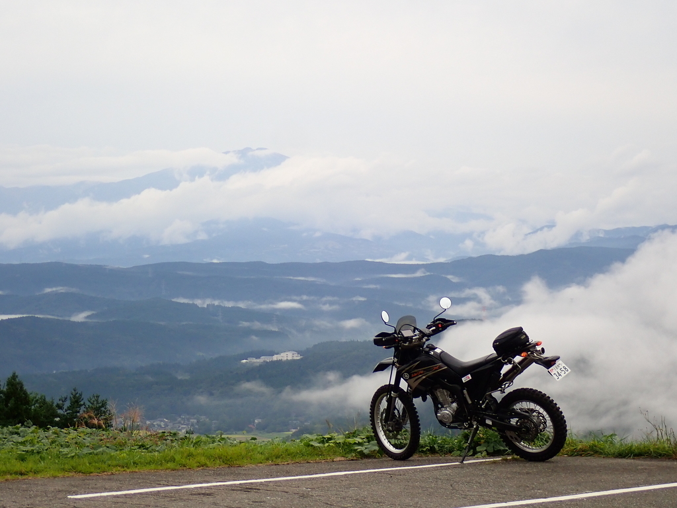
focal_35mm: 85
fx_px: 1662
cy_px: 254
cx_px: 338
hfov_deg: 23.0
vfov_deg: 17.4
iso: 200
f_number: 4.5
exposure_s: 1/80
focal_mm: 15.41
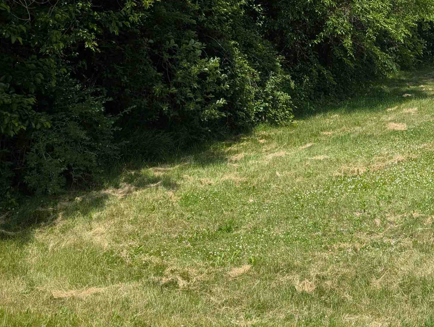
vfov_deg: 27.2
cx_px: 430
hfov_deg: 34.8
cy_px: -13
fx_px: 628
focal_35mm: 50
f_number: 1.68
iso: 20
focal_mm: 6.9
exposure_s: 1/840
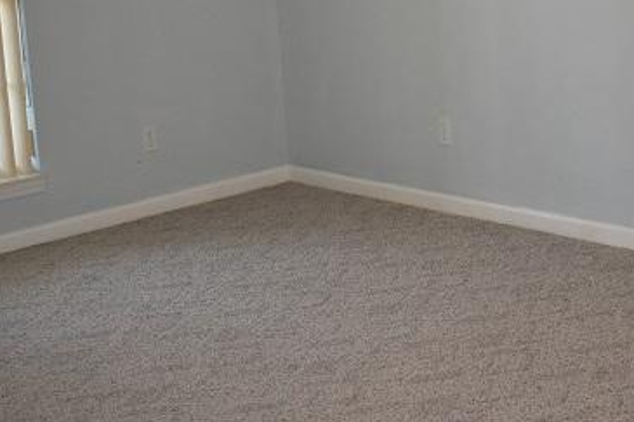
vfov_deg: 19.0
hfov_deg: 28.3
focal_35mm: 71
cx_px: 415
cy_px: 78
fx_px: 1250
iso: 800
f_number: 4
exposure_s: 1/200
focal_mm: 18
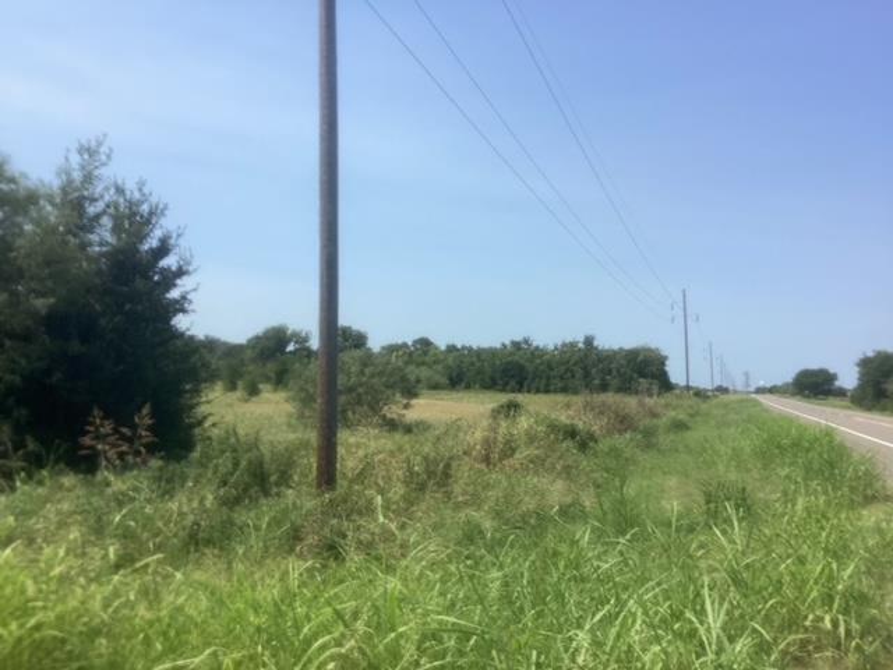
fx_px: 800
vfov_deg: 45.4
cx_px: 446
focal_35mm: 31
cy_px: 335
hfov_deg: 58.4
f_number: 2.4
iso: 25
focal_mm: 3.3
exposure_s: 1/1773
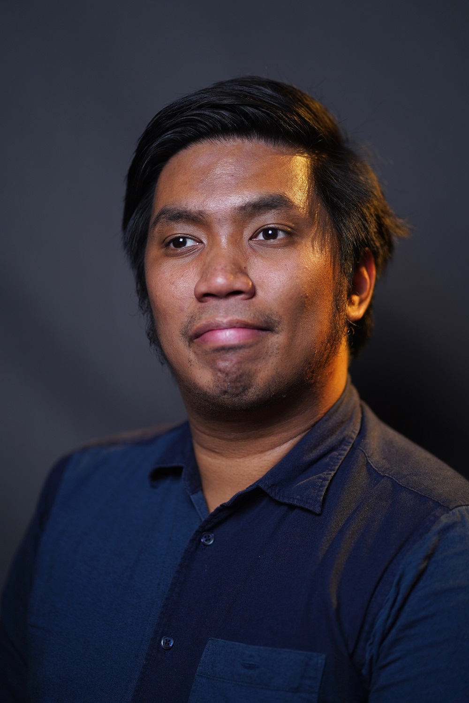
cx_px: 234
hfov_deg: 16.1
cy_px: 352
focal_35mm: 85
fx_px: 1661
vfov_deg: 23.9
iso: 320
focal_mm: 85
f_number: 1.8
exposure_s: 1/125
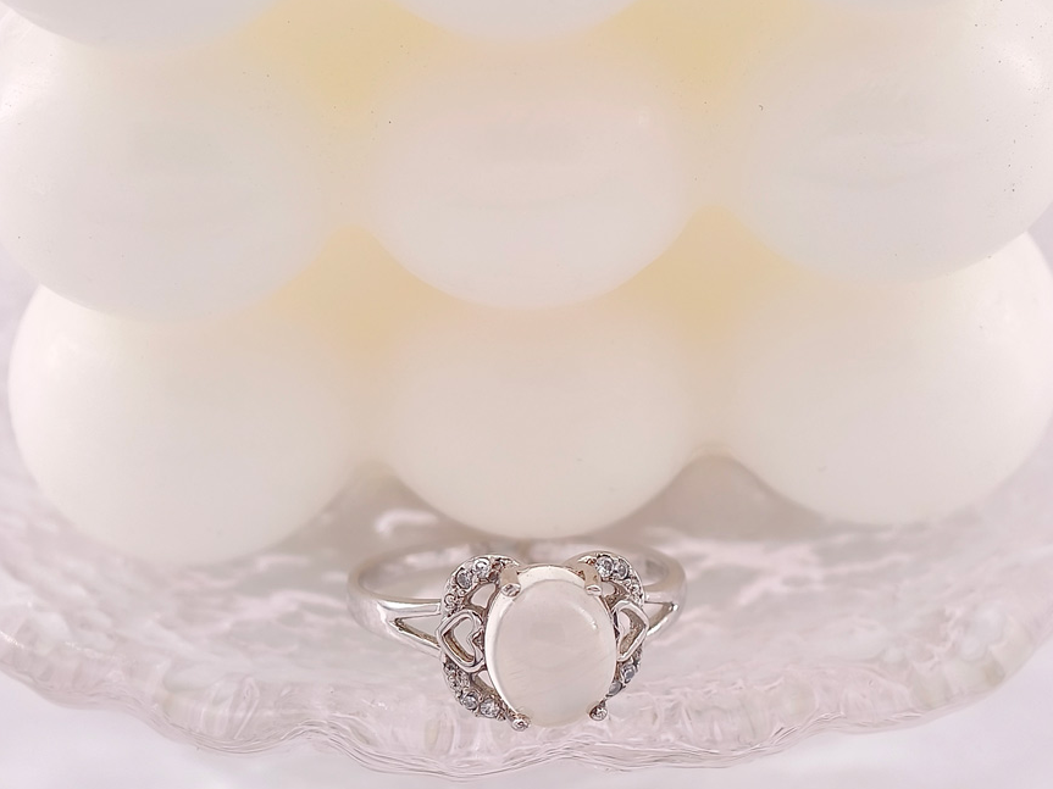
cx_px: 528
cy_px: 642
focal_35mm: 174
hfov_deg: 11.4
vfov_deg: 8.5
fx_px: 5292
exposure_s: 1/200
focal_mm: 22.48
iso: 125
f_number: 2.67
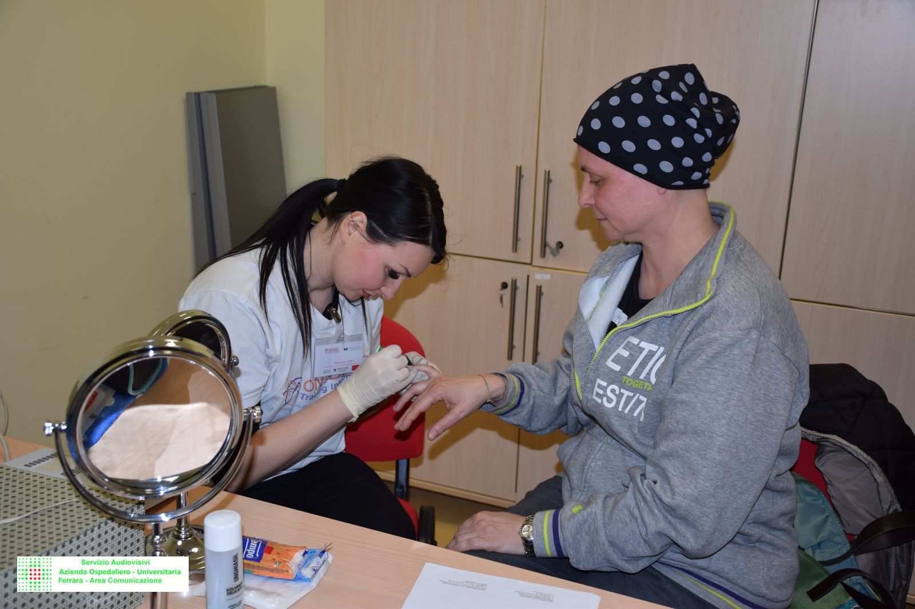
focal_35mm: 39
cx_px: 458
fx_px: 991
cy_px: 304
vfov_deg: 34.2
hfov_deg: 49.6
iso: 100
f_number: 3.8
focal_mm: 26
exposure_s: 1/60
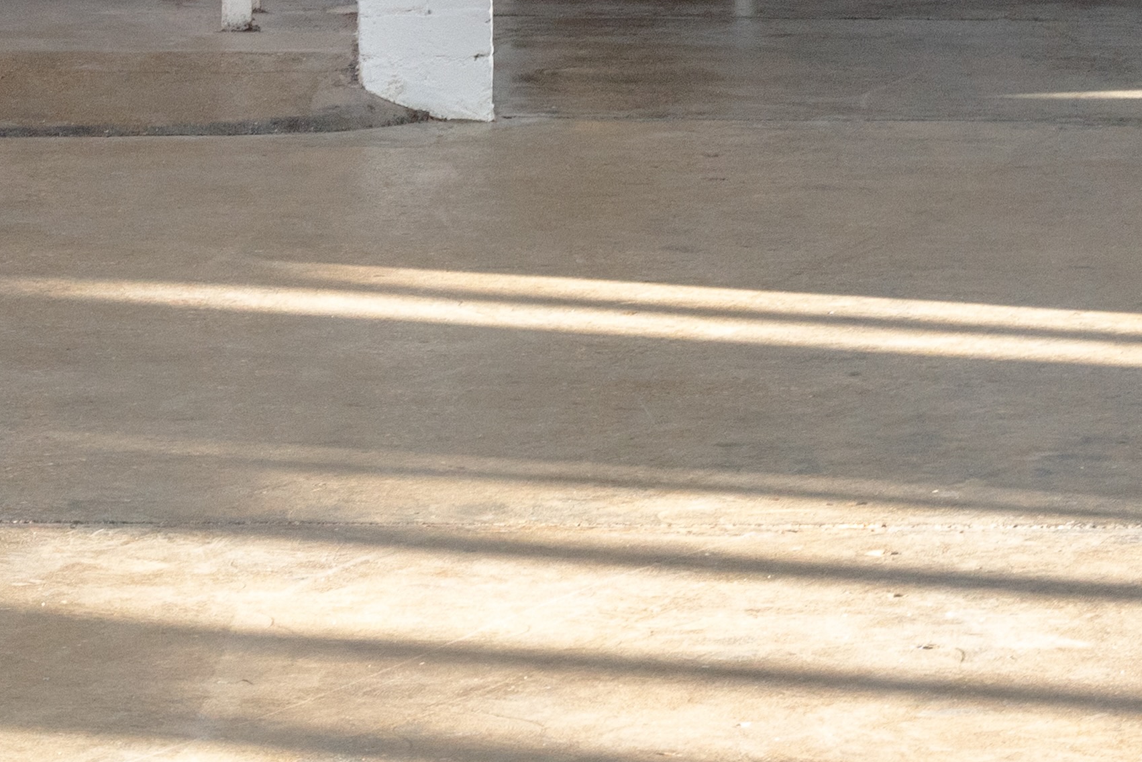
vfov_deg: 5.9
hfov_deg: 9.0
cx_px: 385
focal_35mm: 228
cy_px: -677
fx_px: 7242
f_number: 10
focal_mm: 49.5
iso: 320
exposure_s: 1/80
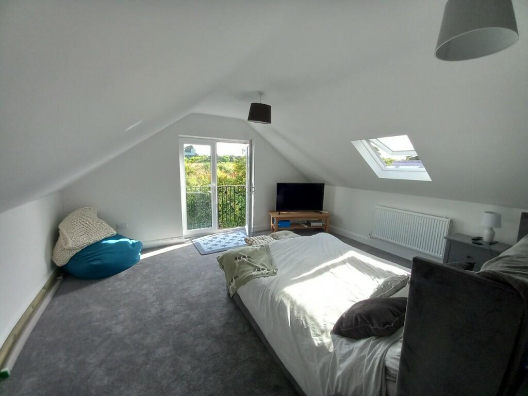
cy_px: 198
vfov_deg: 89.9
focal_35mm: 13
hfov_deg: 106.2
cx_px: 264
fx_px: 198
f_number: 2.2
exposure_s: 1/100
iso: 50
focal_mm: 1.13
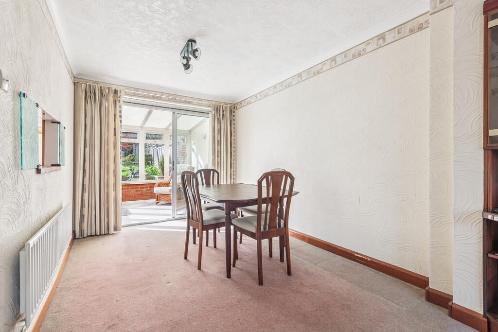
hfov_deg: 96.7
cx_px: 249
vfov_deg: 73.8
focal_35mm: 16
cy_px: 166
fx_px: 221
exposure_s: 1/30
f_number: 9
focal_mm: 16
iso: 100
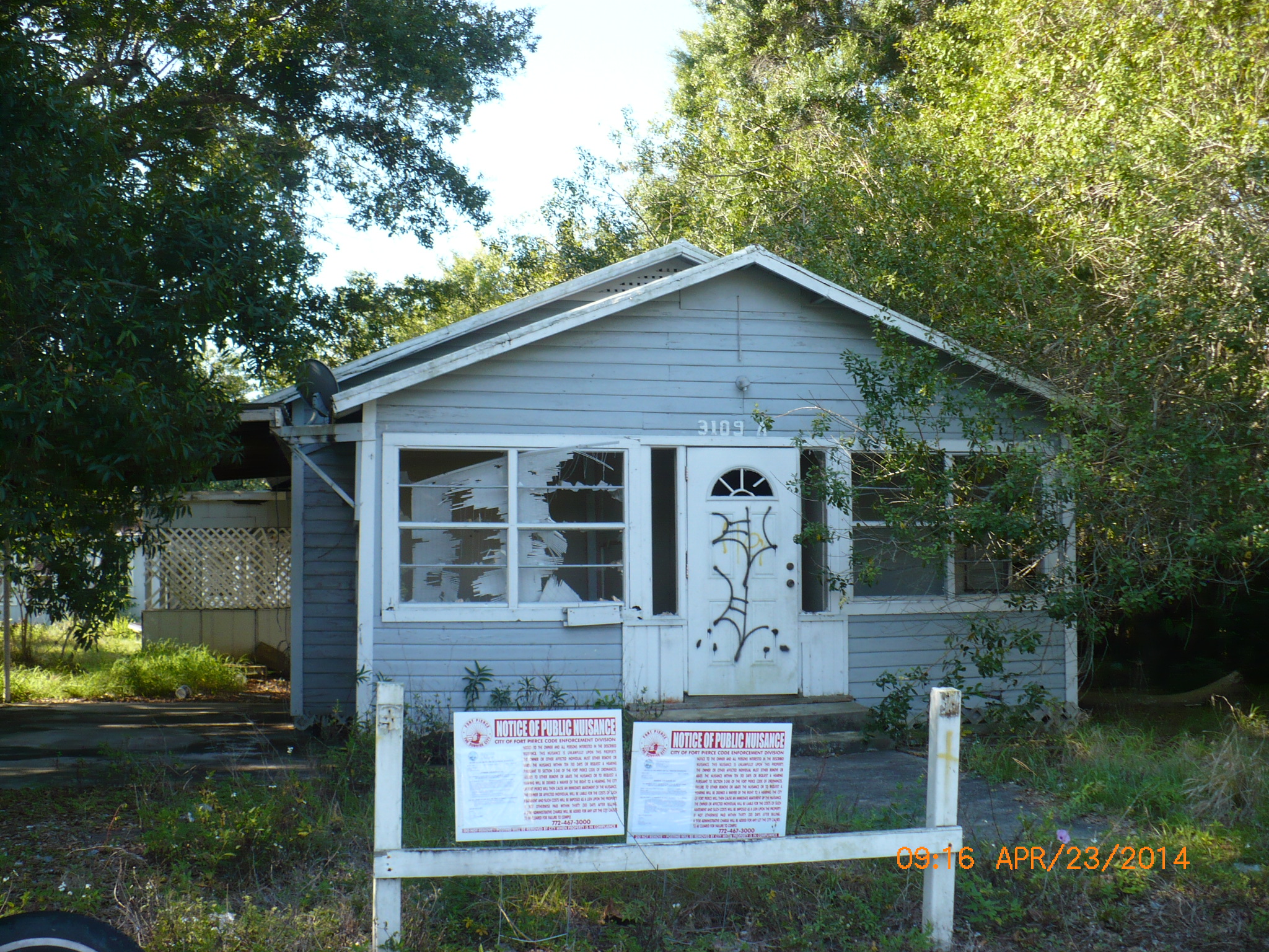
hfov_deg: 50.1
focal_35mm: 37
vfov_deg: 38.7
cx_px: 634
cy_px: 476
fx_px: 1356
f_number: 2.8
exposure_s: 1/200
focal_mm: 6.1
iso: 100
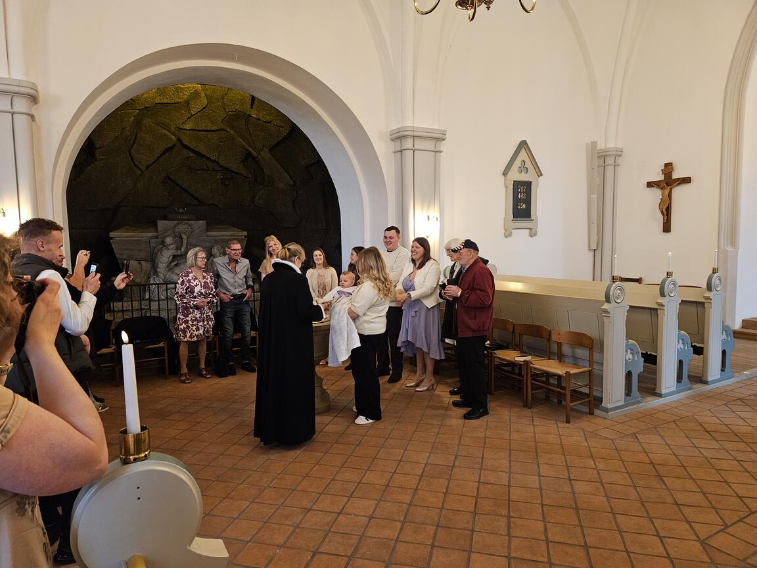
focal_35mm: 23
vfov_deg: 58.9
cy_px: 284
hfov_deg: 73.9
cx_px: 378
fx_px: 503
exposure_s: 1/100
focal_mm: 5.4
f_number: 1.8
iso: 640
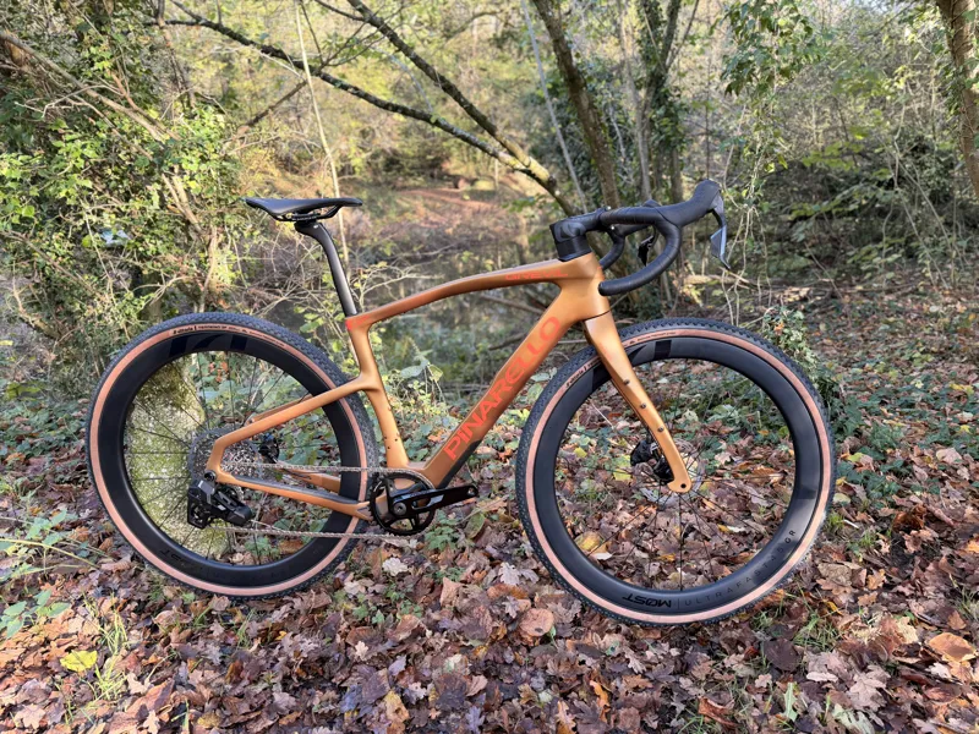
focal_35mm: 24
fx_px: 679
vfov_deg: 56.8
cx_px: 490
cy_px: 367
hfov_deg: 71.6
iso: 100
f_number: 1.78
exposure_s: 1/121
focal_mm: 6.76
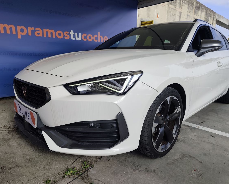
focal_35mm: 24
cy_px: 92
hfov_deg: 70.3
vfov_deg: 58.8
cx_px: 112
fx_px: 163
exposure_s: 1/679
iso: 50
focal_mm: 6.19
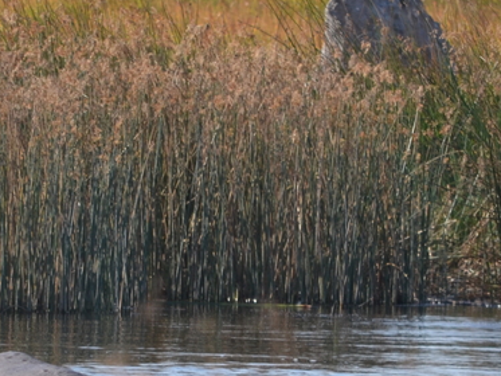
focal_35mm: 1481
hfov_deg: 1.3
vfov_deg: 1.0
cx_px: 246
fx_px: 21442
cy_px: 301
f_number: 5.6
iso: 200
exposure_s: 1/500
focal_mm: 300
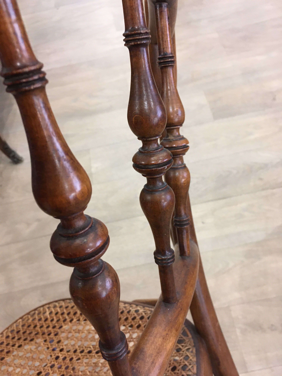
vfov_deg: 61.7
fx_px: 315
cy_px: 188
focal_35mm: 29
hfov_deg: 48.2
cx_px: 141
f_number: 2.2
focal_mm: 4.15
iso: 200
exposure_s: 1/20
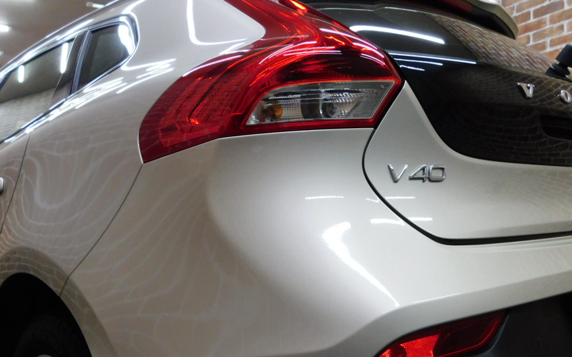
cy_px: 269
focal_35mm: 36
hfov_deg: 54.0
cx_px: 285
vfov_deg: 34.6
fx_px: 561
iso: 200
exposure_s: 1/30
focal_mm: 4.1
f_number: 3
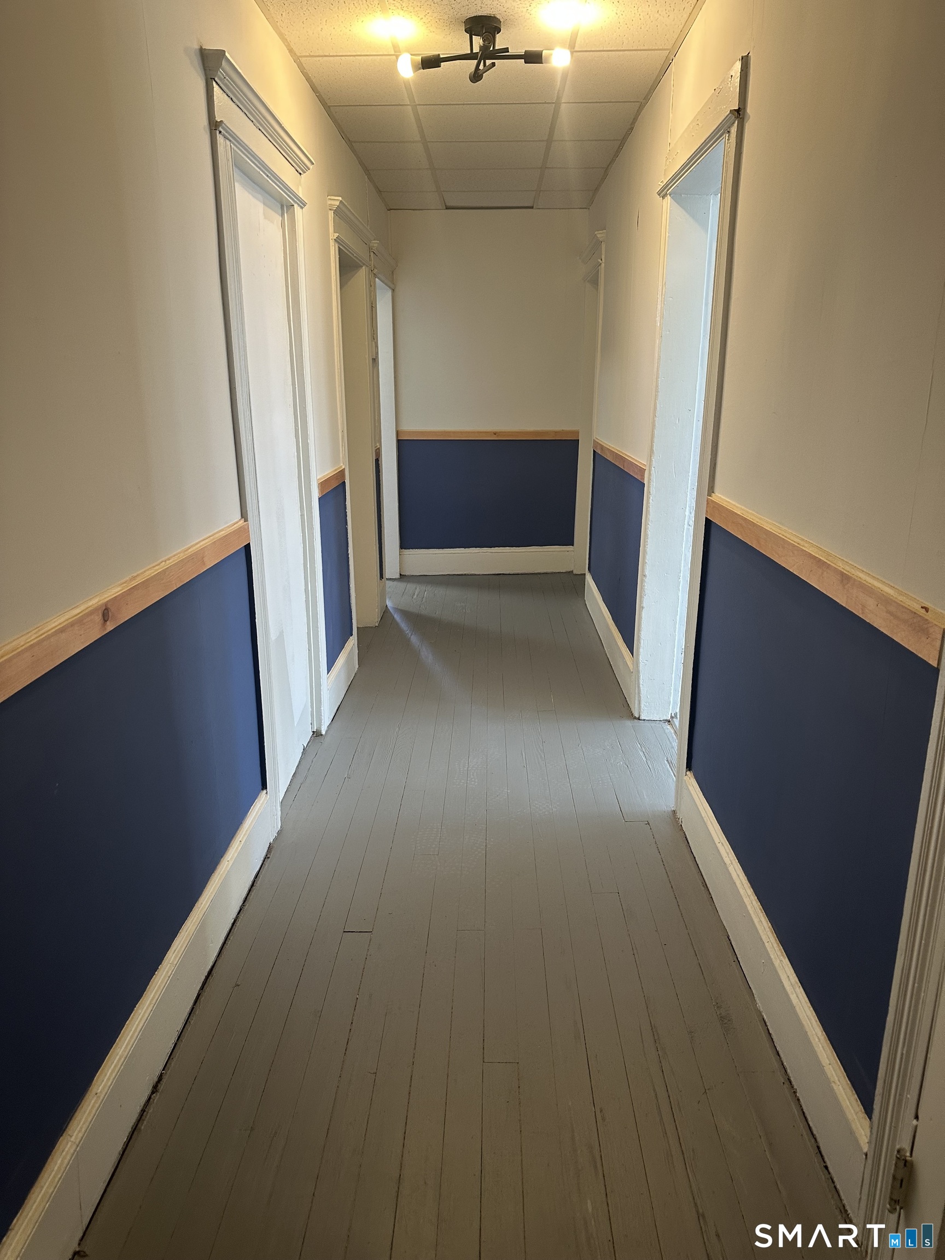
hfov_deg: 56.8
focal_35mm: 24
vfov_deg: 71.6
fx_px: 874
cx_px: 472
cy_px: 630
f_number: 1.78
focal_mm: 6.86
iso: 160
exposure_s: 1/60
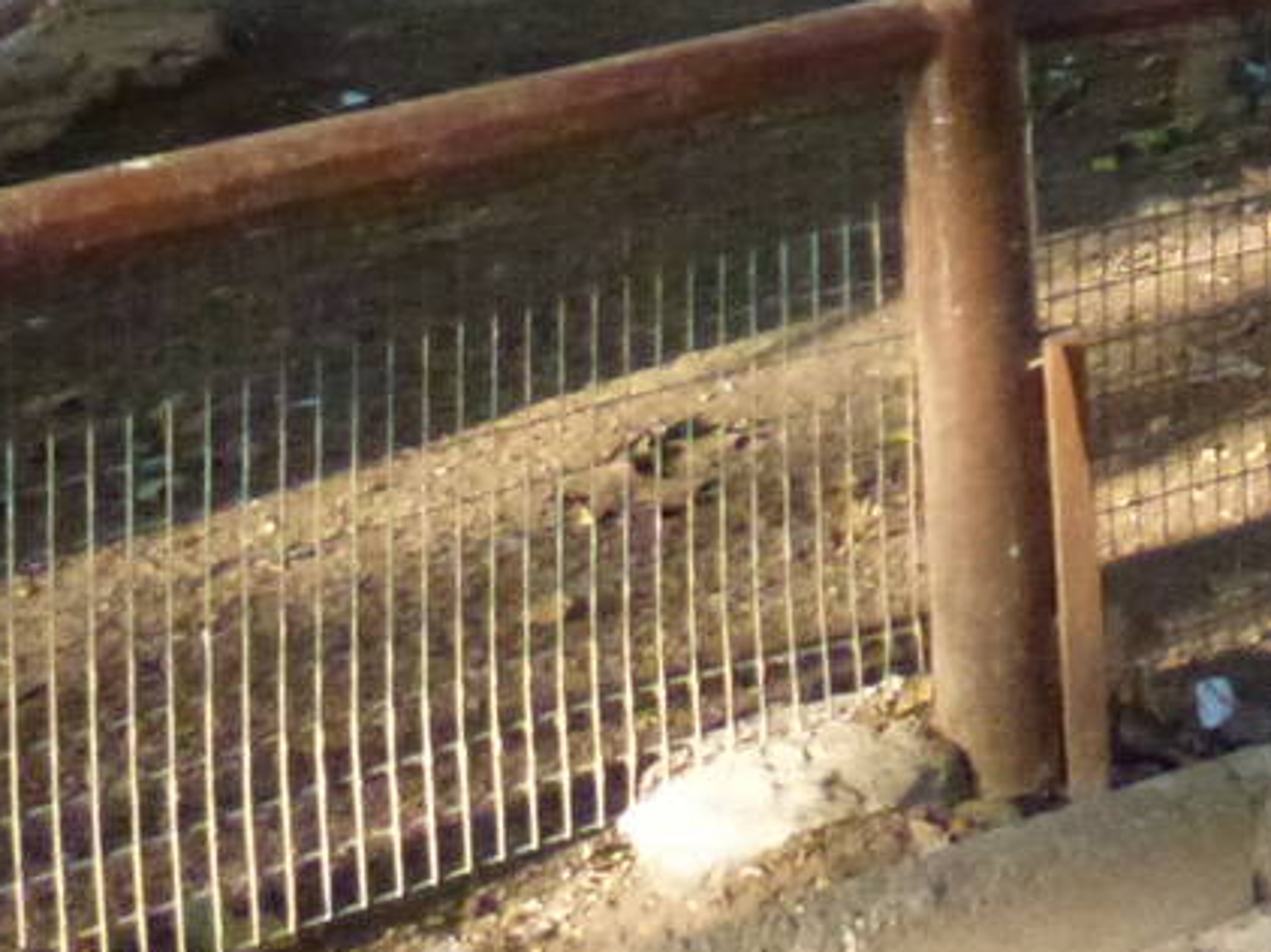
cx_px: 2325
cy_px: -714
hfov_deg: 17.3
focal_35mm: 91
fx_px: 3339
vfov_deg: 14.4
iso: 800
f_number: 3.3
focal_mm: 4.3
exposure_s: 1/125
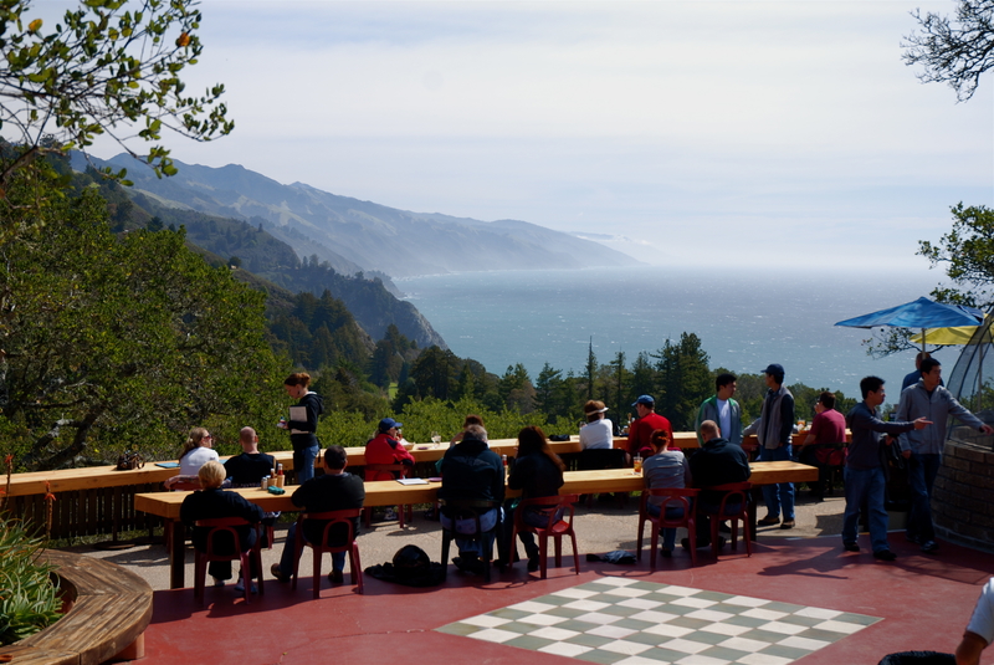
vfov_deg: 23.8
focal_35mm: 57
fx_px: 1575
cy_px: 332
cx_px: 497
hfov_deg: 35.0
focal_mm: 38
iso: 110
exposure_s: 1/125
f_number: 5.6
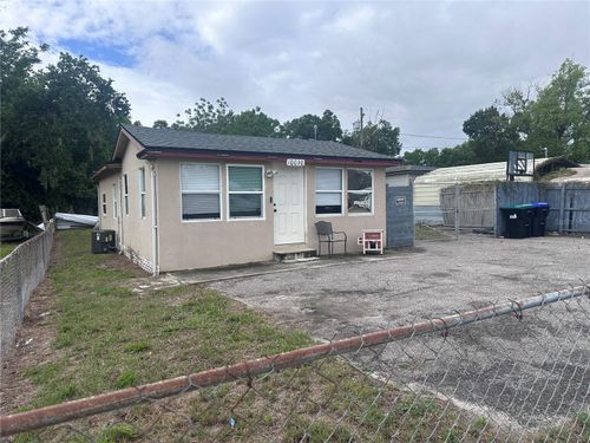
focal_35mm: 24
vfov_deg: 56.8
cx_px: 295
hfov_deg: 71.6
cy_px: 222
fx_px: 409
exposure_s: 1/4762
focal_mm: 6.86
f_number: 1.78
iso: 80
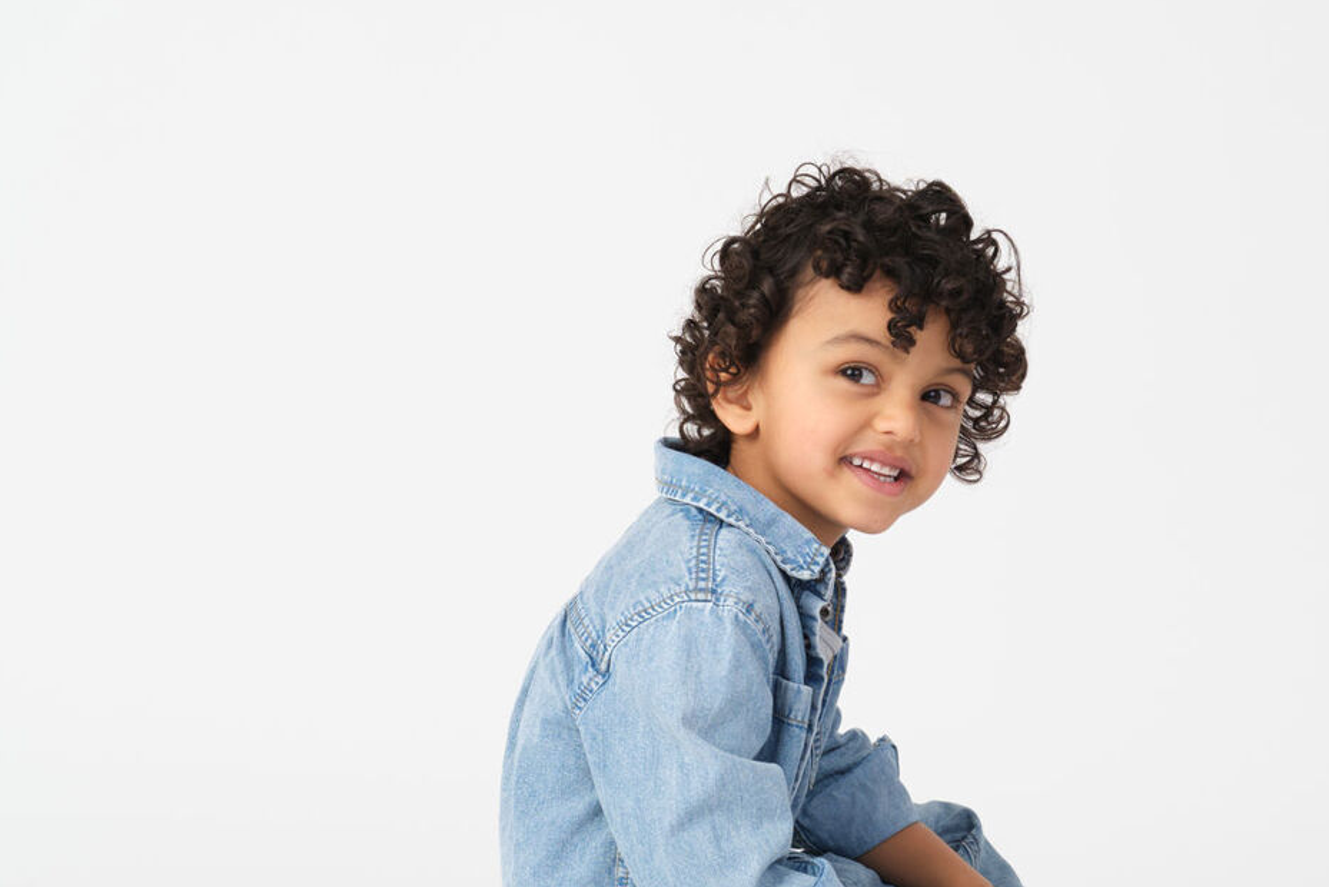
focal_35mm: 125
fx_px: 4616
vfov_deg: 11.0
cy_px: 587
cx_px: 942
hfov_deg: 16.3
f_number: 8
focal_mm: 56
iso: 160
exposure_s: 1/160
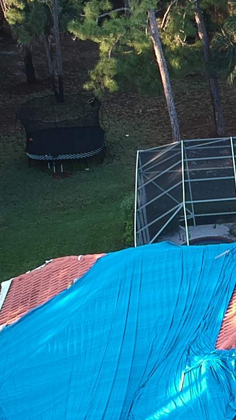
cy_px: 330
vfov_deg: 17.2
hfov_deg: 9.0
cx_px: 525
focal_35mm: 124
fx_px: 1381
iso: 100
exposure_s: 1/100
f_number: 2.6
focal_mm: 4.49
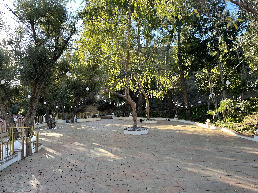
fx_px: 194
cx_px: 129
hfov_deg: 67.3
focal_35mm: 26
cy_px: 96
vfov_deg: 53.1
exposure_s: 1/211
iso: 32
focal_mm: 4.2
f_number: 1.6
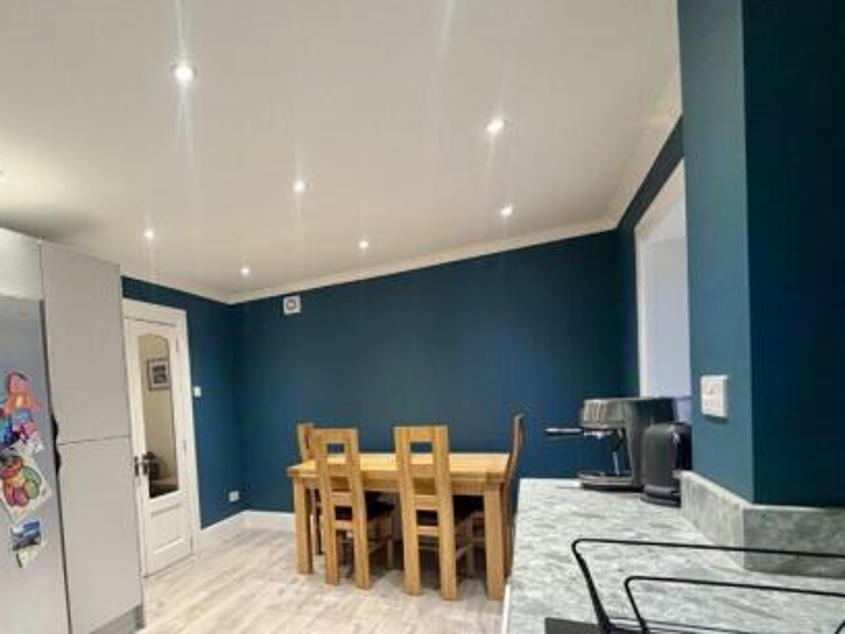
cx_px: 260
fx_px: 488
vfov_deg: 64.2
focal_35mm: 20
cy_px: 424
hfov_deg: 78.2
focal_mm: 2.22
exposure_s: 1/50
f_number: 2.2
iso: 250
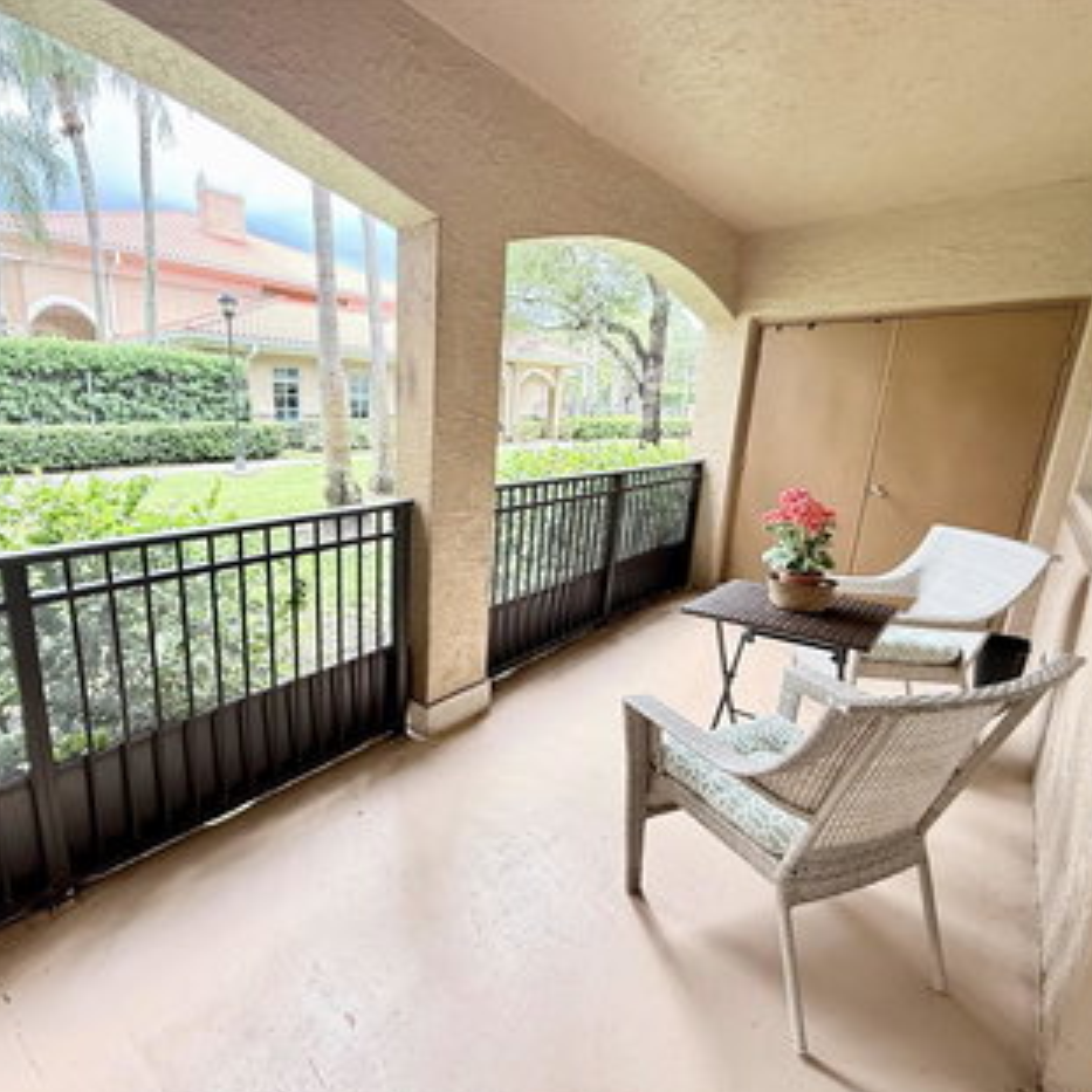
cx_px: 434
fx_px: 607
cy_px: 555
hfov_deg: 82.9
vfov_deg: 84.0
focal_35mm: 17
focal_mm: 2.22
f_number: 2.2
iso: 100
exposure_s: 1/99
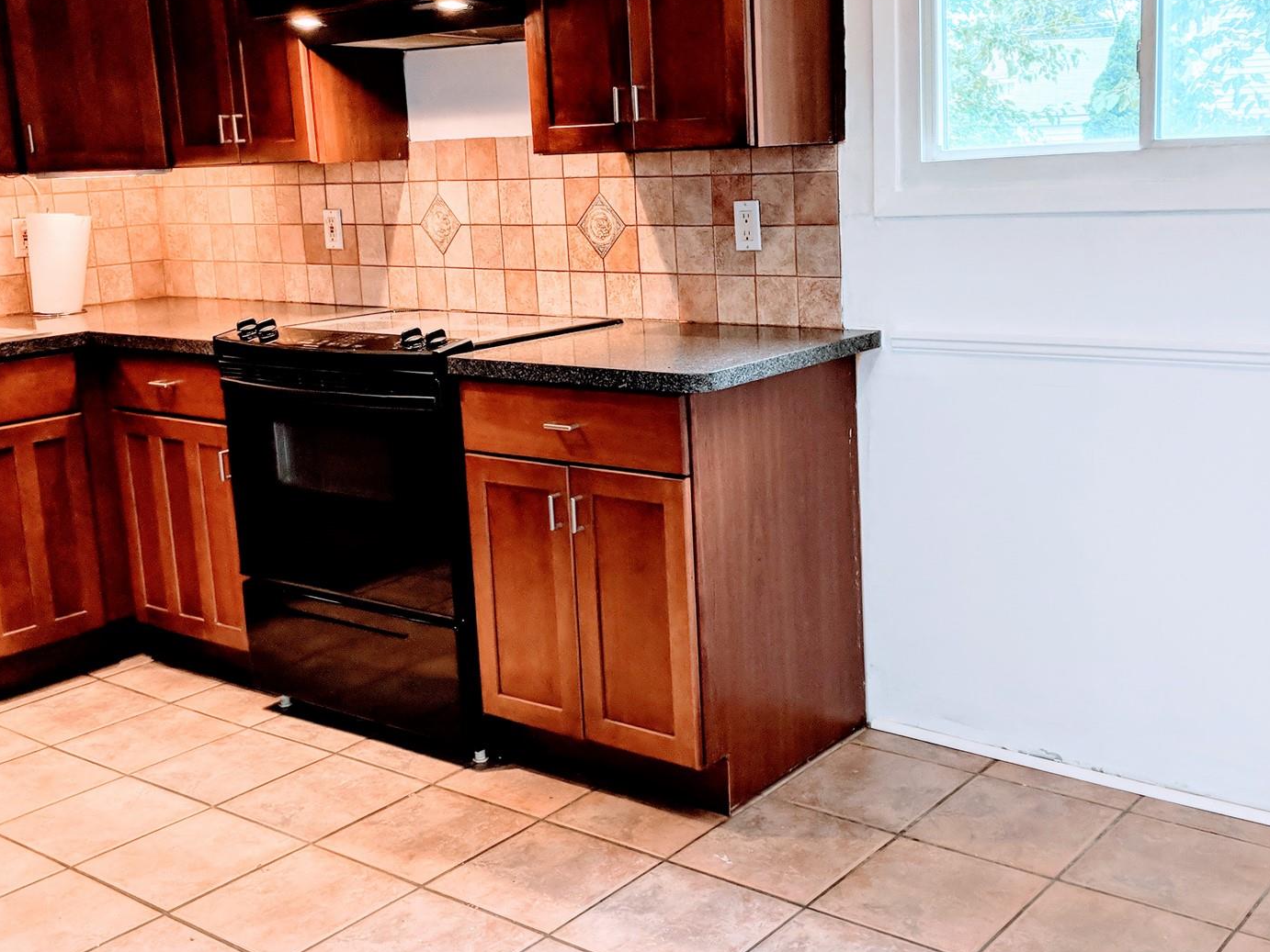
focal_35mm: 40
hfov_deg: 46.6
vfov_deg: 35.9
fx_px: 1468
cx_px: 731
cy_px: 412
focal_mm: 4.44
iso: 50
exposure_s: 1/161
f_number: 1.8
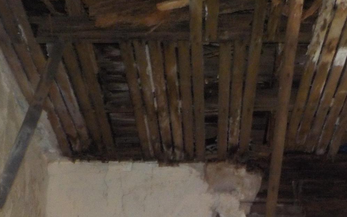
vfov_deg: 19.2
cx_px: 228
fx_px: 615
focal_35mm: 65
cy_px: 234
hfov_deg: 31.3
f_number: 3.3
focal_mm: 4.1
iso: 360
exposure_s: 1/30
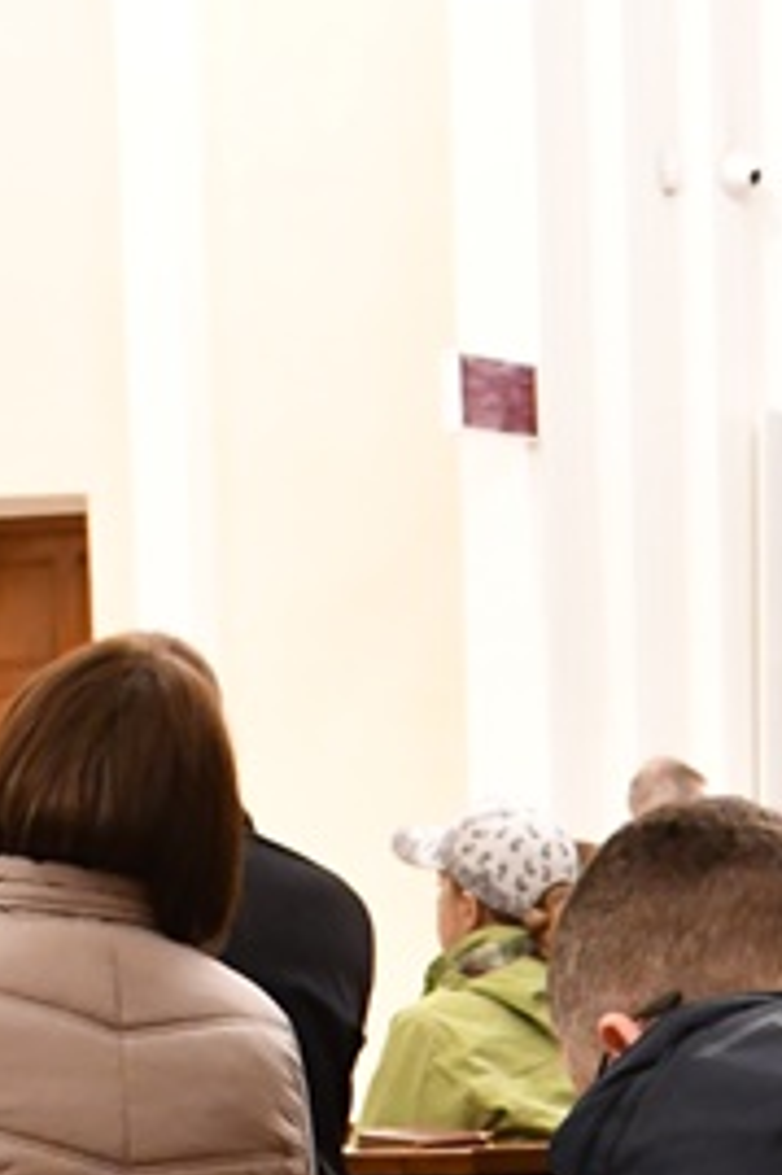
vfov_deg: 13.5
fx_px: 4730
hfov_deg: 9.2
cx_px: 1156
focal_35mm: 145
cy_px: 1682
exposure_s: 1/40
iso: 4500
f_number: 3.8
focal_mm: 26
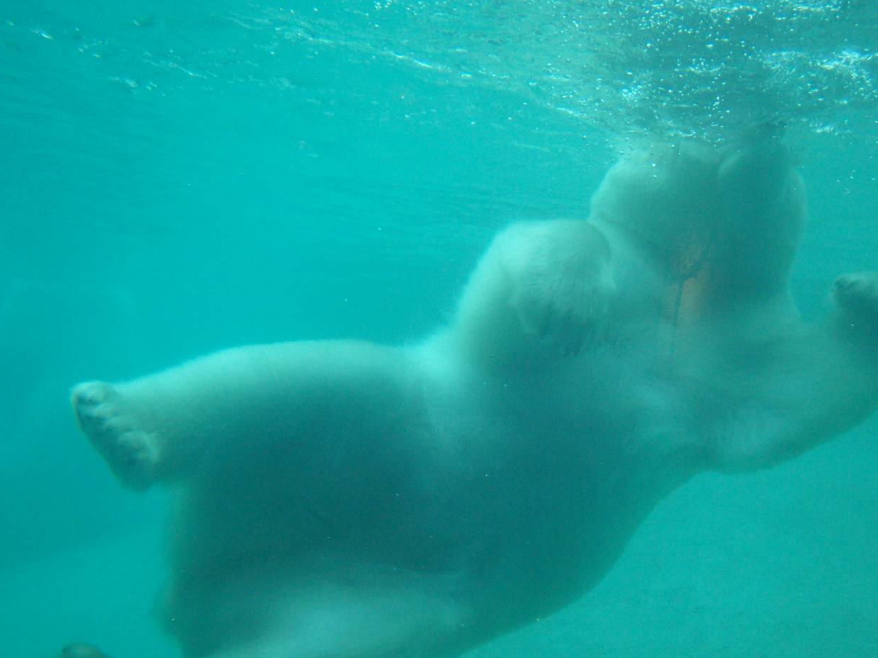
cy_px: 403
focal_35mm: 48
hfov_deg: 39.6
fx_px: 1218
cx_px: 381
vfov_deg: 30.2
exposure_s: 1/383
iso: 80
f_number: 2.8
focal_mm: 6.2
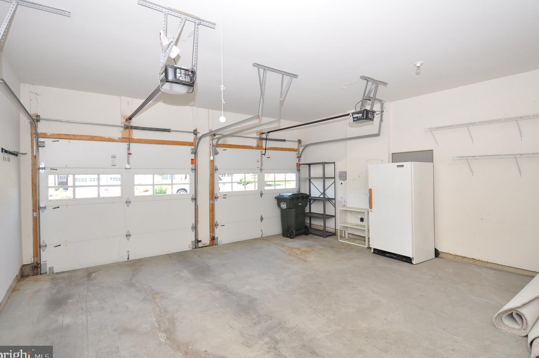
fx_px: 262
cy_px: 176
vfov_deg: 68.6
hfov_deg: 91.6
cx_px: 277
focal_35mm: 18
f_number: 5
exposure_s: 1/100
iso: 400
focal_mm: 11
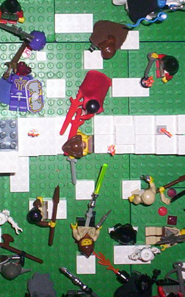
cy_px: 131
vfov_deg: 21.2
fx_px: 791
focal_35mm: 98
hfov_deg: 13.3
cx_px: 57
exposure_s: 1/60
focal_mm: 4.99
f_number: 4.5
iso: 140
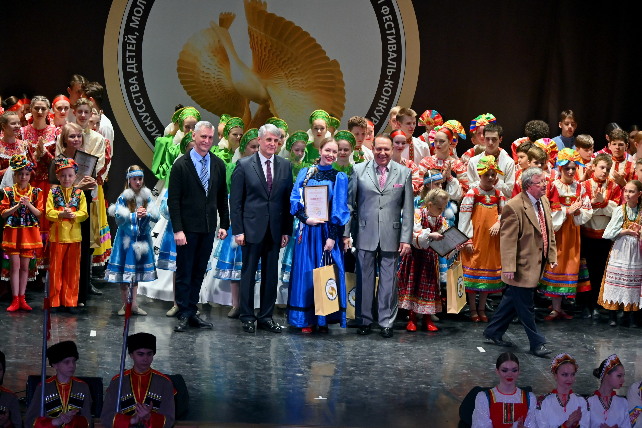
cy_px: 214
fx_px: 2568
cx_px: 321
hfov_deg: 14.3
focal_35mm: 144
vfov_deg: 9.5
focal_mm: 96
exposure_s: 1/180
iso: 800
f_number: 5.6
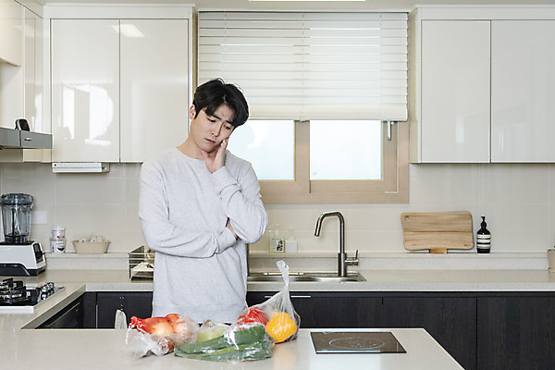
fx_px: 863
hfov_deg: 35.6
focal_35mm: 56
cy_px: 185
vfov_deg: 24.2
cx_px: 278
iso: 250
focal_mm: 56
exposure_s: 1/125
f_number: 4.5
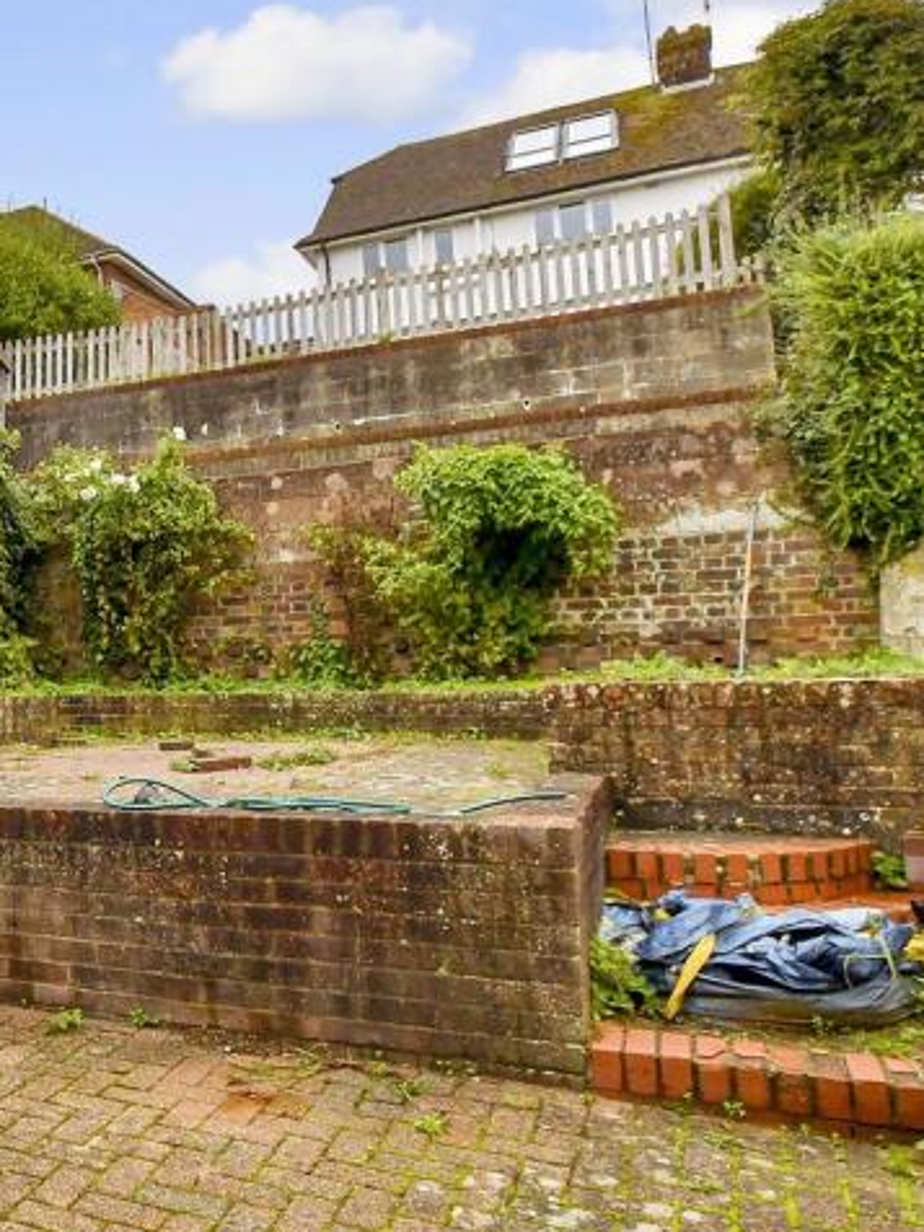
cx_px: -104
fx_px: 1103
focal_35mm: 31
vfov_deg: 57.9
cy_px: 744
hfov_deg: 37.6
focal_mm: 10
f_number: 8
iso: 400
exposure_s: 1/160
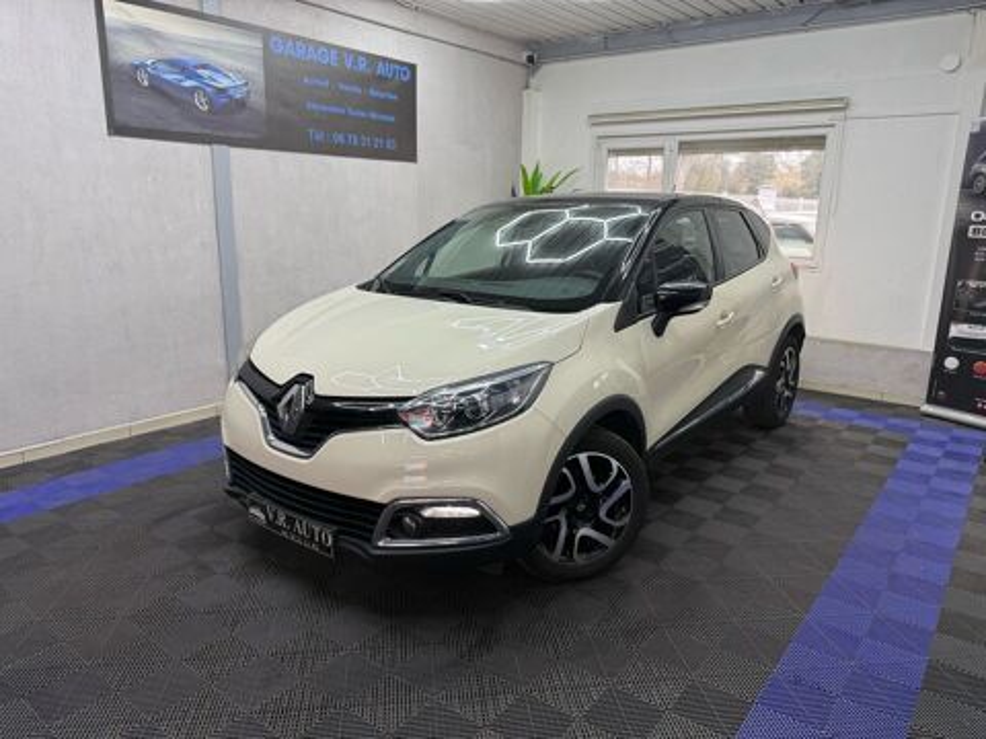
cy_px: 370
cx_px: 493
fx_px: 684
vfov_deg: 56.8
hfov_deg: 71.6
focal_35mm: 24
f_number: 1.78
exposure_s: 1/100
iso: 100
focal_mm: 6.76
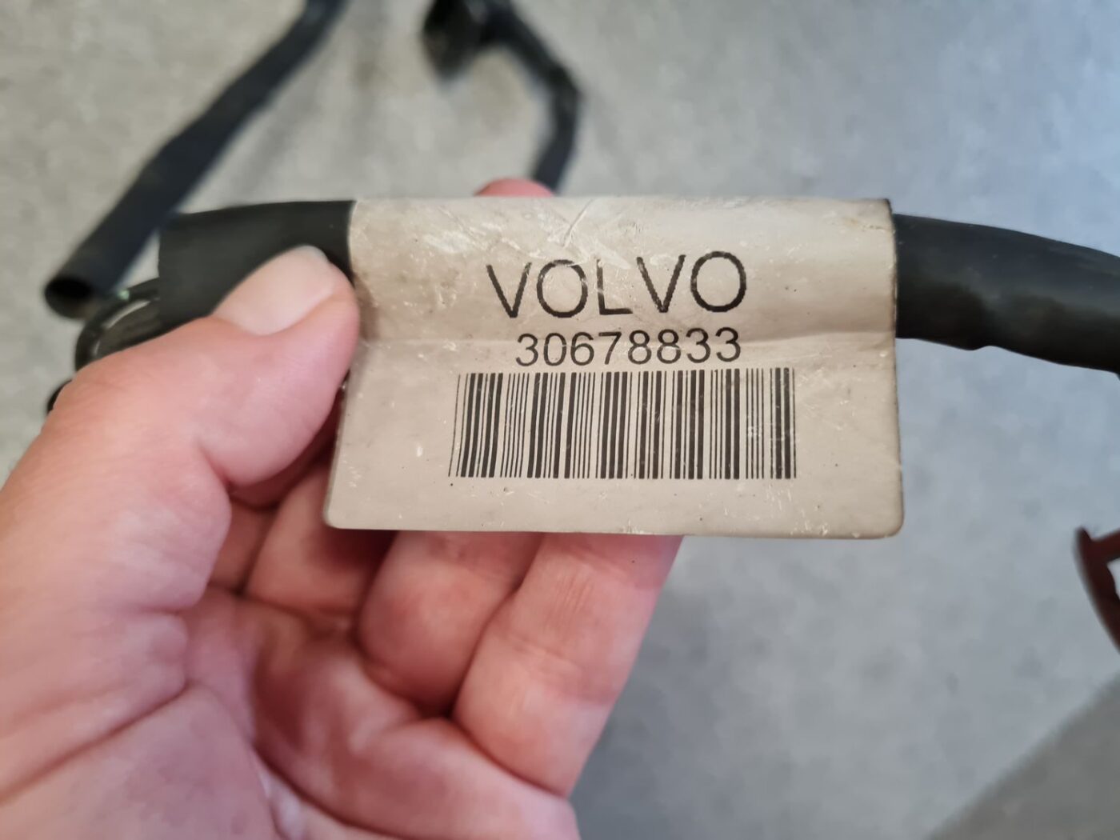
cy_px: 420
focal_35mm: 26
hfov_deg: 67.3
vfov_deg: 53.1
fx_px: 841
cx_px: 560
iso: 250
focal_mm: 5.4
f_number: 1.8
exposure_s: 1/100
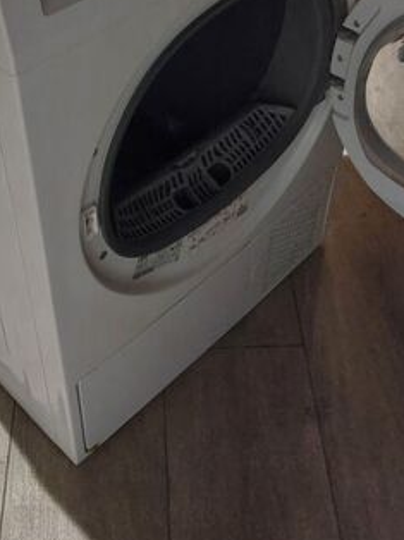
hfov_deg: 28.5
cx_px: 160
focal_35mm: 51
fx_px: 795
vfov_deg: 36.5
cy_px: 126
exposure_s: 1/25
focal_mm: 5.23
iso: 400
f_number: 1.8
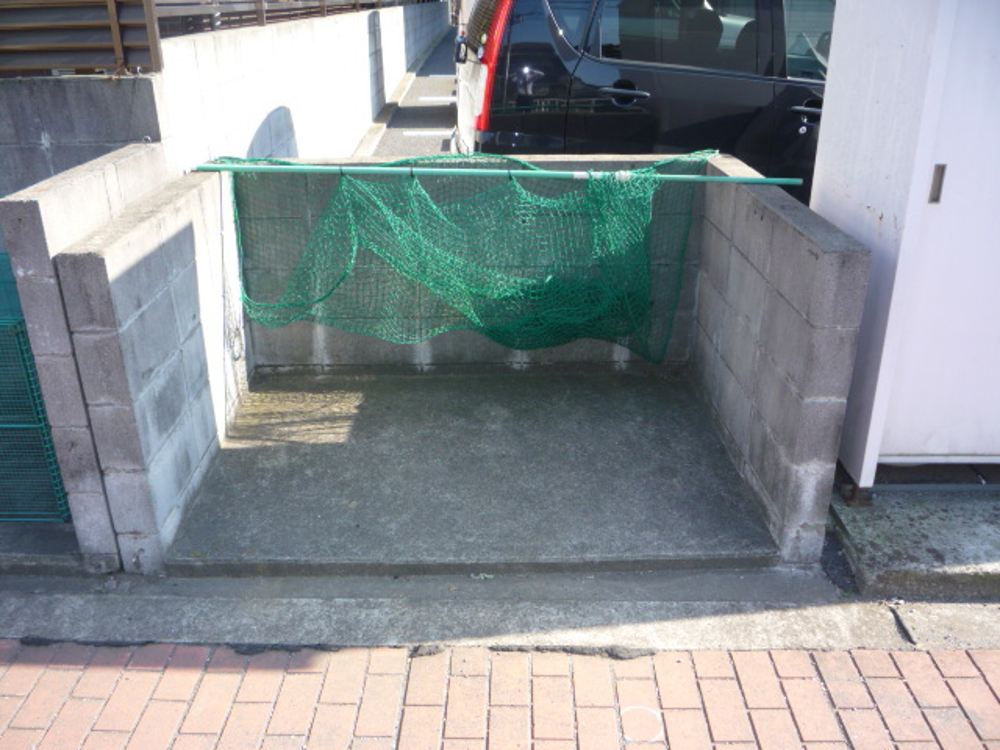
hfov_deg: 60.0
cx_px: 500
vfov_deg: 46.8
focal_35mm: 30
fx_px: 867
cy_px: 375
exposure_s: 1/125
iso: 100
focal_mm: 5.2
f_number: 4
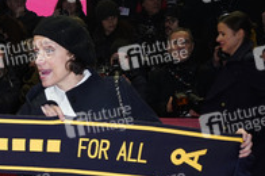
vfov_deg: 17.6
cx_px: -18
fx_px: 559
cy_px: 156
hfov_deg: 25.0
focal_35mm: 76
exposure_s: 1/160
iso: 800
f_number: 5.6
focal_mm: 33
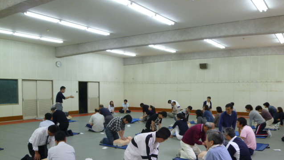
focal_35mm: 34
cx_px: 142
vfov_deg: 34.4
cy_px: 106
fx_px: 256
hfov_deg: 58.0
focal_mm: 5.5
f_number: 3.1
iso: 200
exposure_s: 1/30
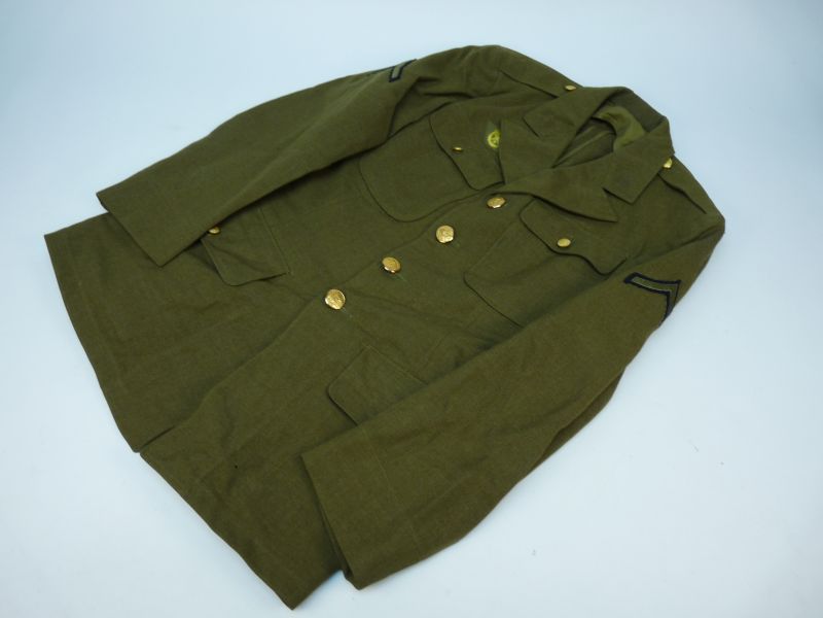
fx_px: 642
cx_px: 412
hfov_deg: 65.3
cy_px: 309
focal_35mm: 27
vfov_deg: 51.4
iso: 100
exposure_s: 1/50
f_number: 2.8
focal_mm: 4.8
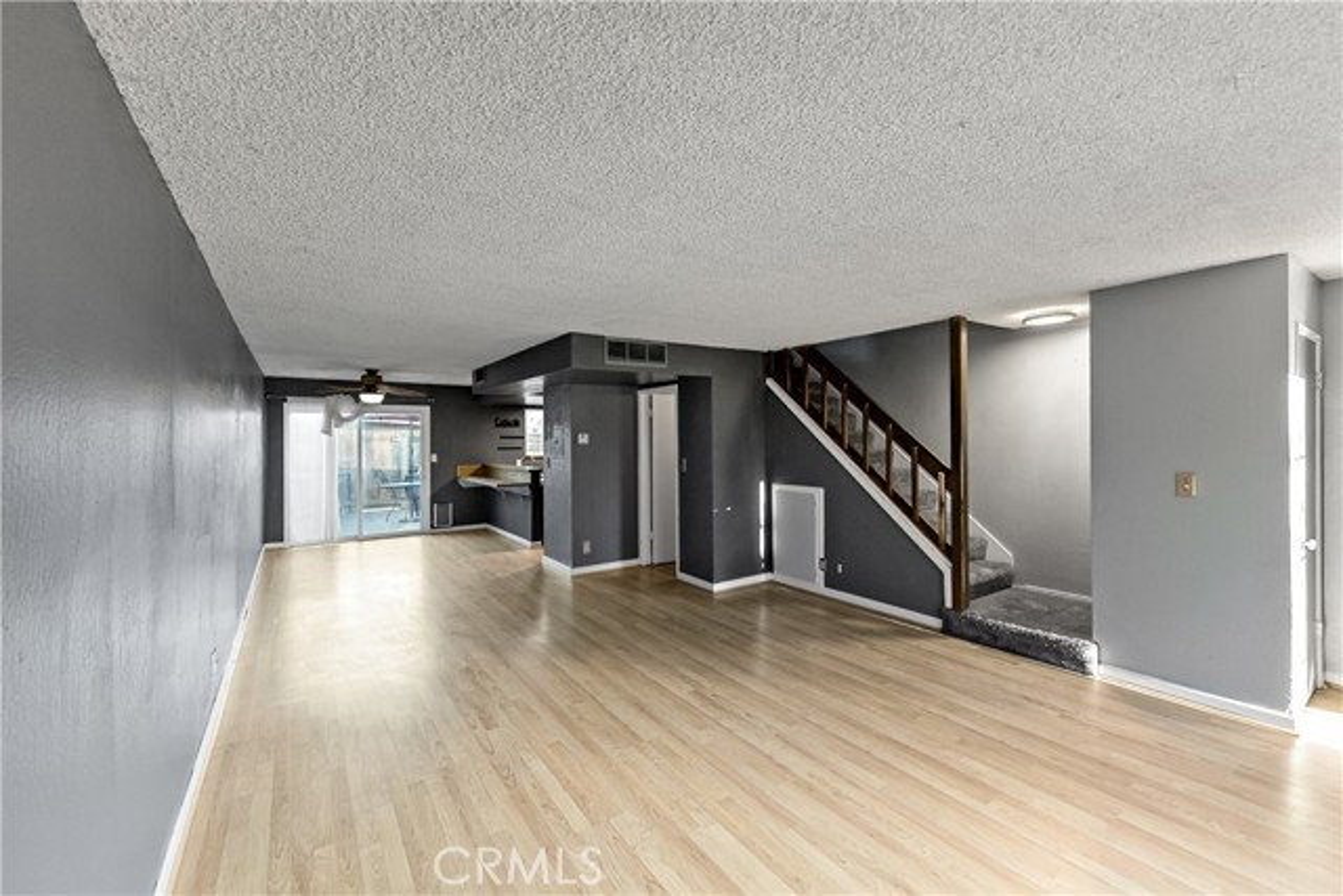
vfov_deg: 81.2
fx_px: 522
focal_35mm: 14
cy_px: 448
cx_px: 672
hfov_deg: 104.2
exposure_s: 1/160
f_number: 3.5
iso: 1250
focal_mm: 14
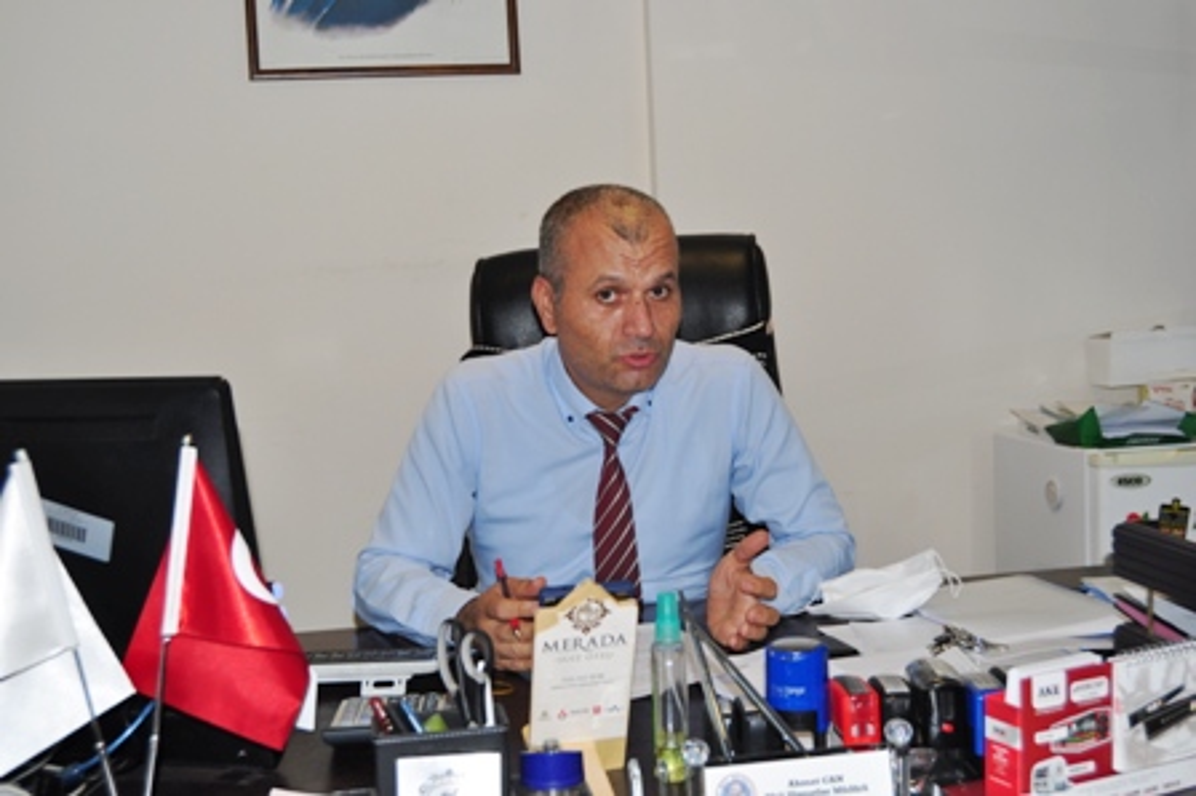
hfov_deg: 42.4
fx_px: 1544
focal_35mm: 46
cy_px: 398
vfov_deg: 28.9
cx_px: 598
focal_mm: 31
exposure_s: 1/60
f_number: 5.6
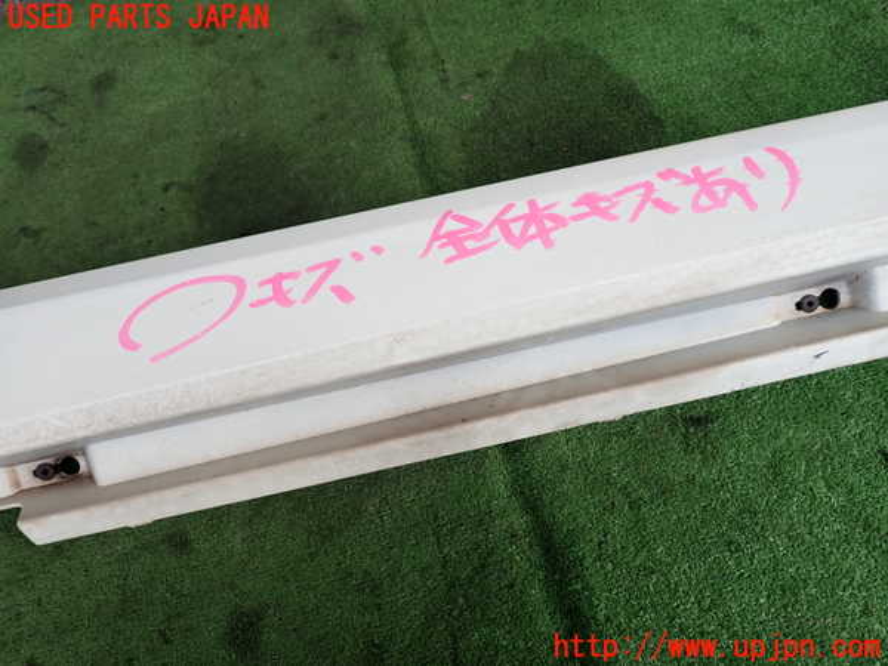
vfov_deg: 54.9
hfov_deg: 69.4
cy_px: 333
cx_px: 444
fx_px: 641
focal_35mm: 25
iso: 100
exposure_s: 1/250
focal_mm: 4.5
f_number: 2.8
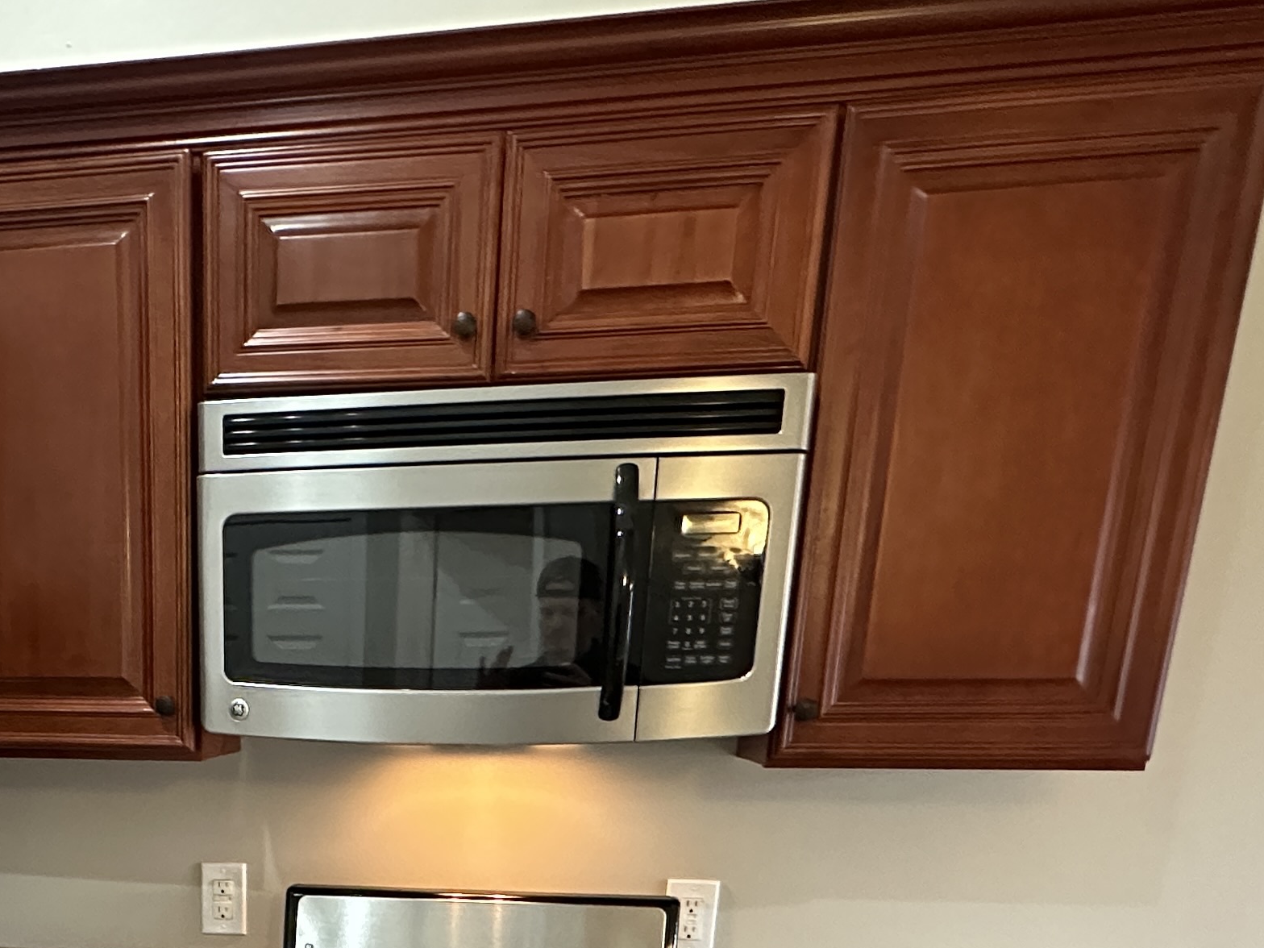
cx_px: 239
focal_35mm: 36
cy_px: 1102
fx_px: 1315
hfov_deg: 48.3
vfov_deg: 33.3
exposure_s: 1/60
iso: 800
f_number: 2.2
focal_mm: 2.22
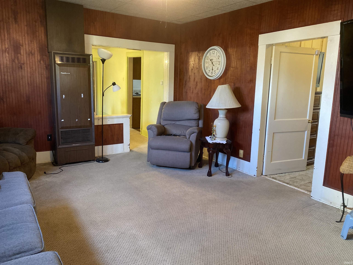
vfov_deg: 53.1
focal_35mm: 26
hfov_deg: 67.3
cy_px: 132
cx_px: 176
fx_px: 265
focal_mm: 4.25
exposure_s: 1/60
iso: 320
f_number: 1.8
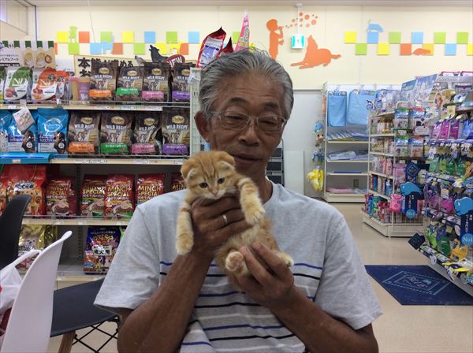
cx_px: 236
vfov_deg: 44.0
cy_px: 176
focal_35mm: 32
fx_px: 437
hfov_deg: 56.9
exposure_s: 1/40
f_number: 2.4
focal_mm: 3.3
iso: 40
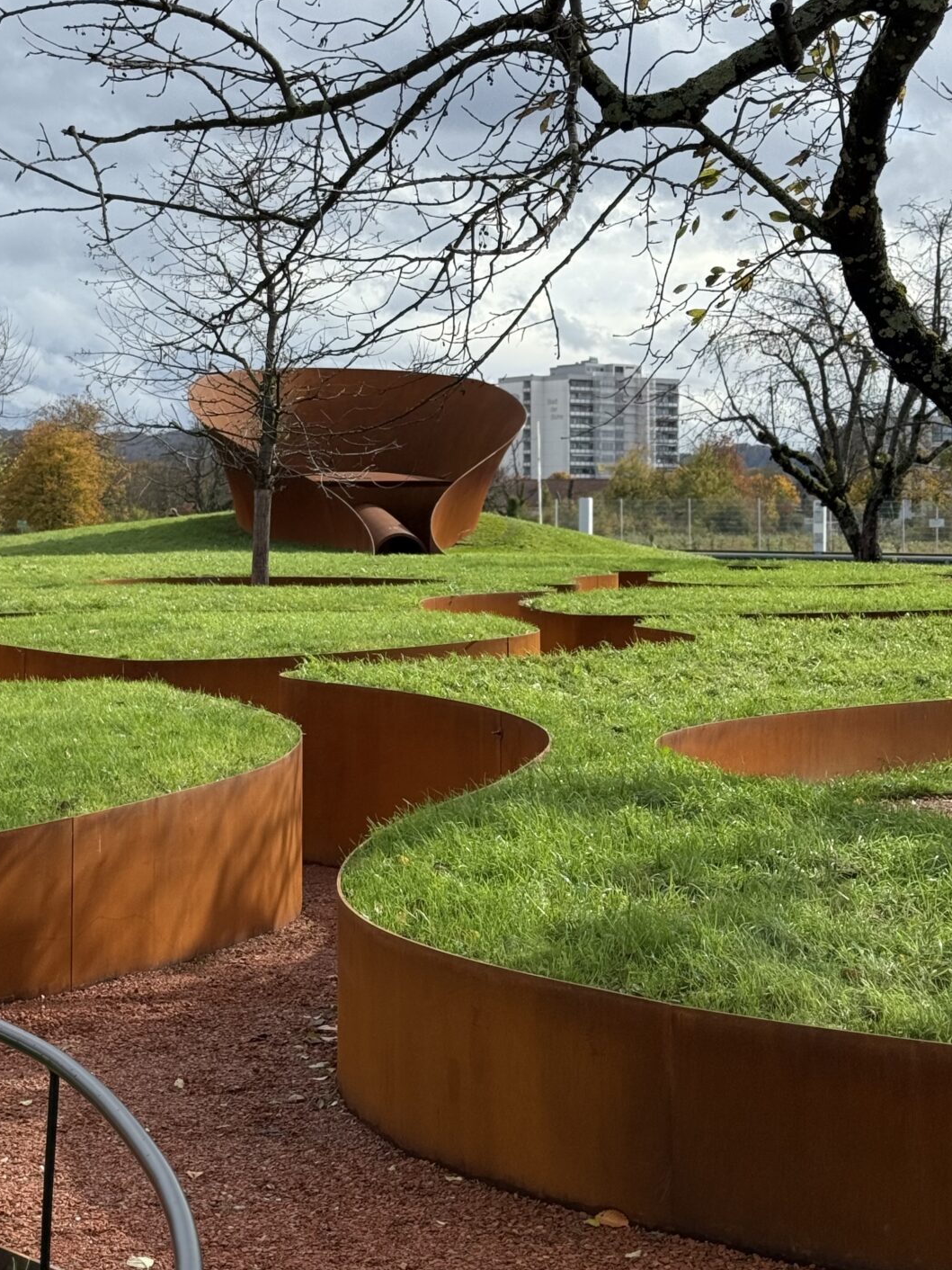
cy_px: 500
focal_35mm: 68
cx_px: 361
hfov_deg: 21.6
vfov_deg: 28.5
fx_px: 2493
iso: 64
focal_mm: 6.76
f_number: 1.78
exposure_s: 1/4098
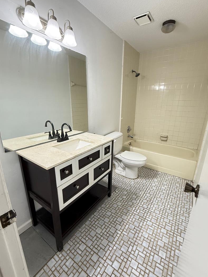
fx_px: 128
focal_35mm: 16
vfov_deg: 94.5
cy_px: 142
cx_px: 106
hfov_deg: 78.1
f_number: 2.2
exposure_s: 1/60
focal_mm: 2.22
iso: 200
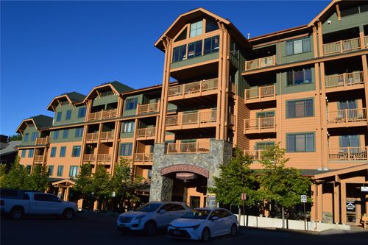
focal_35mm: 27
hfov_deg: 67.4
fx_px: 276
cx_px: 184
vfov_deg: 47.9
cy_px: 122
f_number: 11
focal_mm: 18
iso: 400
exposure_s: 1/400
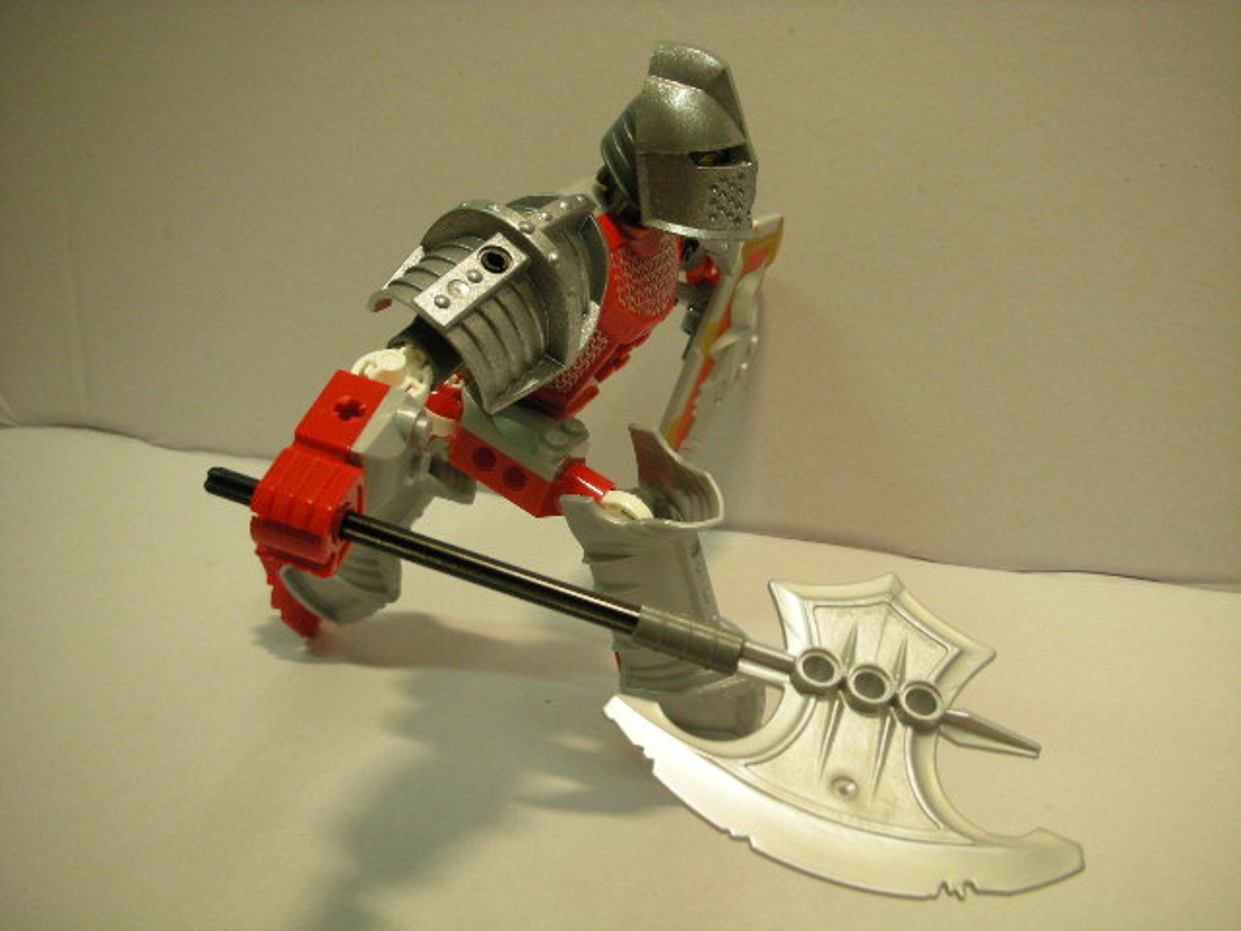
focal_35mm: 35
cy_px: 466
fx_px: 1255
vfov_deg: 40.7
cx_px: 620
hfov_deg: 52.6
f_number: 2.8
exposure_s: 1/21.2
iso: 200
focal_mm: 5.8
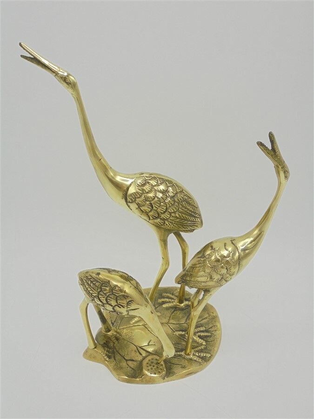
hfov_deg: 41.8
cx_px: 157
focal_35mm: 34
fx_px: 411
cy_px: 210
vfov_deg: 54.0
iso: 100
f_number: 4
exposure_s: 1/80
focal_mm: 6.1
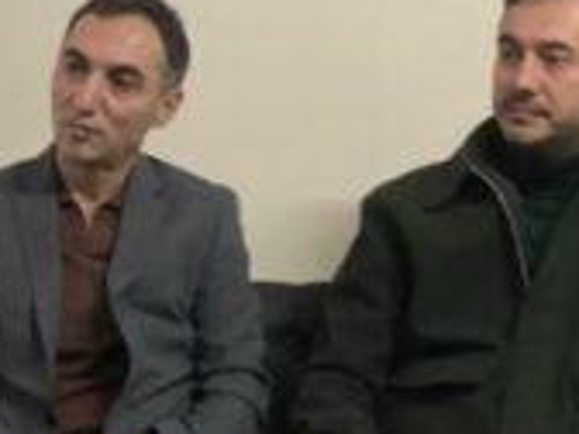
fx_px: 2141
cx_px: -72
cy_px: 369
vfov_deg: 11.5
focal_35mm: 128
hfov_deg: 15.0
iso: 80
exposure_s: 1/15
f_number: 1.8
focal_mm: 4
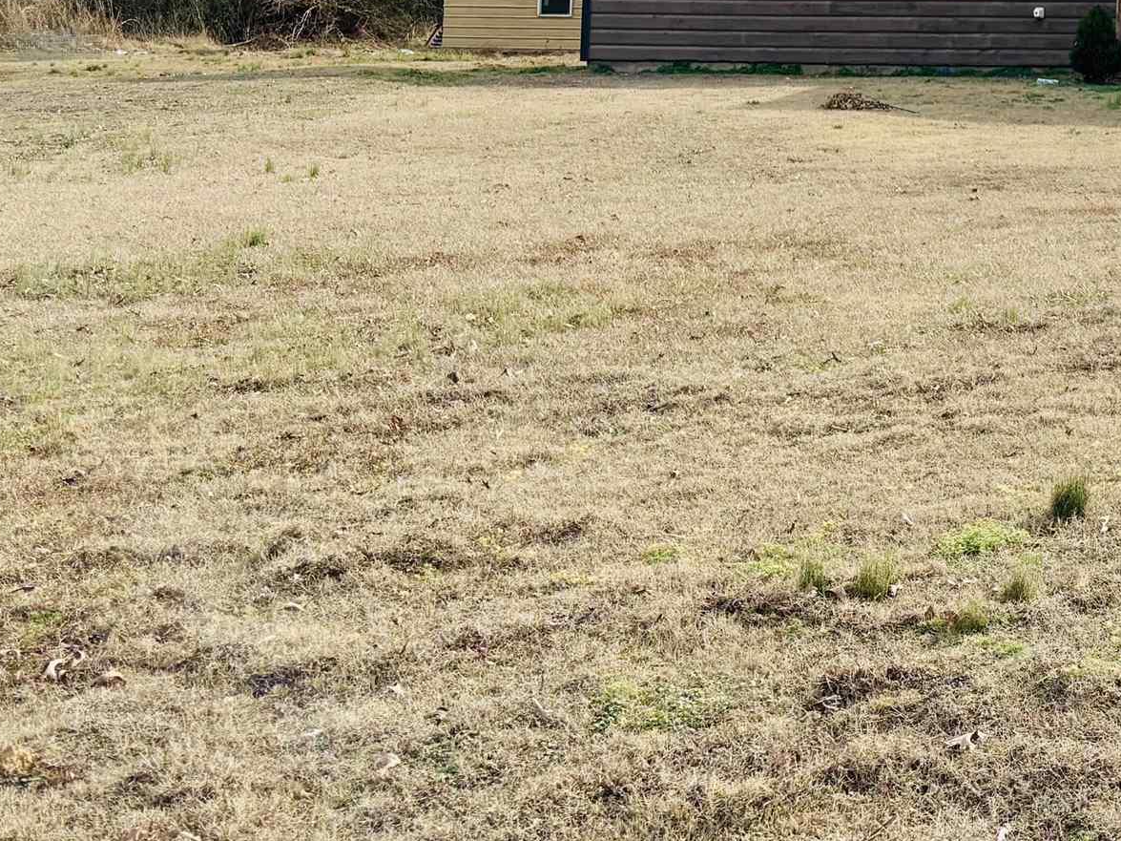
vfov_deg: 20.5
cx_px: 1359
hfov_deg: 25.5
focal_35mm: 68
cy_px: -104
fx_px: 2202
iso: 50
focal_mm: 5.96
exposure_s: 1/3534
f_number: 1.6
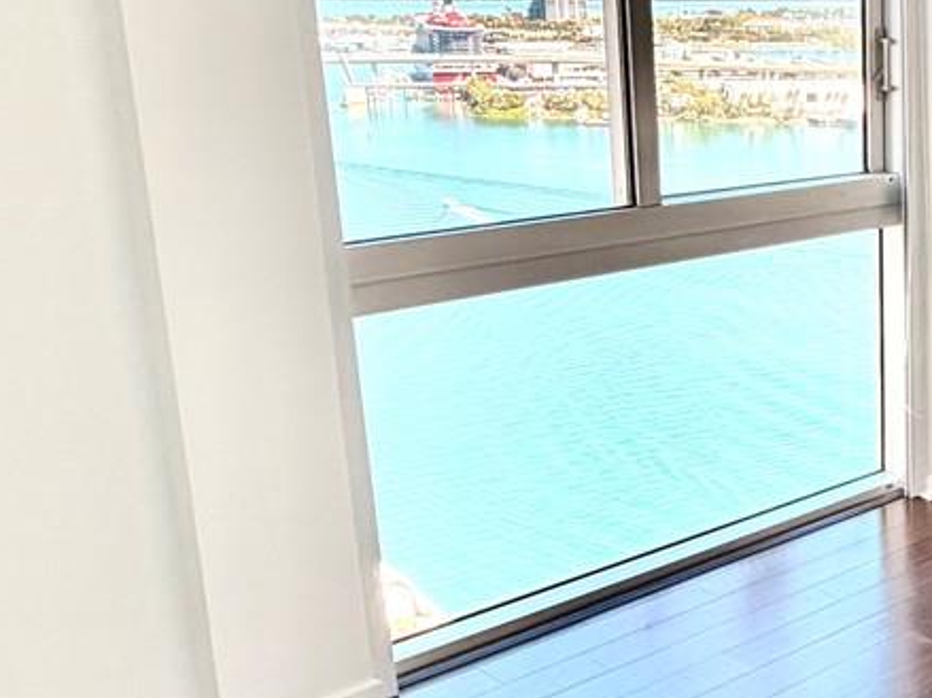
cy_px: 322
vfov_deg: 28.5
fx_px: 1373
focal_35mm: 51
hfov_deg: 33.1
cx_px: 1011
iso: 64
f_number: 2.2
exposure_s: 1/165
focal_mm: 2.22
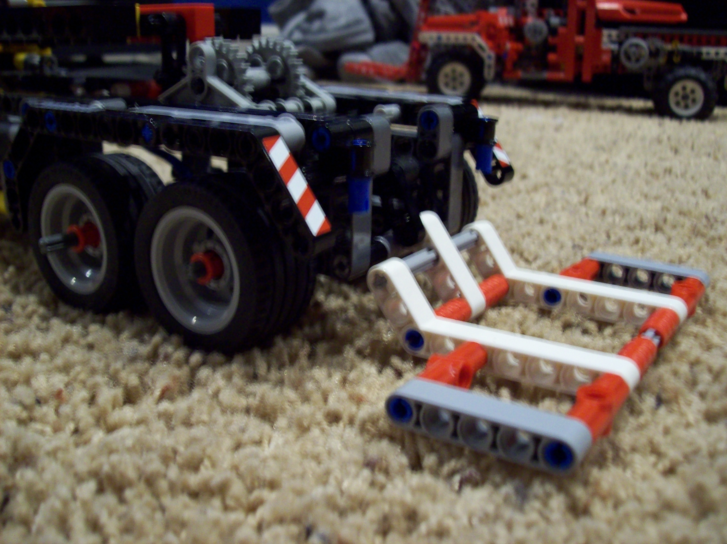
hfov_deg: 51.4
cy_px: 272
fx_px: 756
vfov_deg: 39.6
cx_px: 364
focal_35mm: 36
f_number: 2.7
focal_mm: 6
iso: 190
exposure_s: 1/8
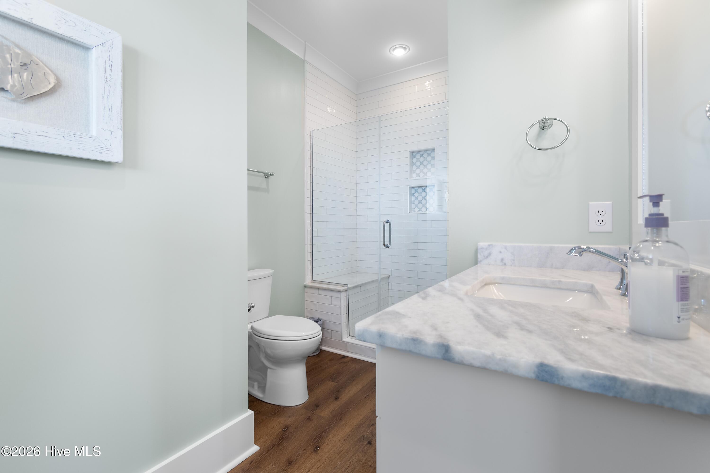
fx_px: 296
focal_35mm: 15
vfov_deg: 77.3
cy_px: 236
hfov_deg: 100.4
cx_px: 355
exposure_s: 1/15
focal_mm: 10
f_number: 4.5
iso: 100
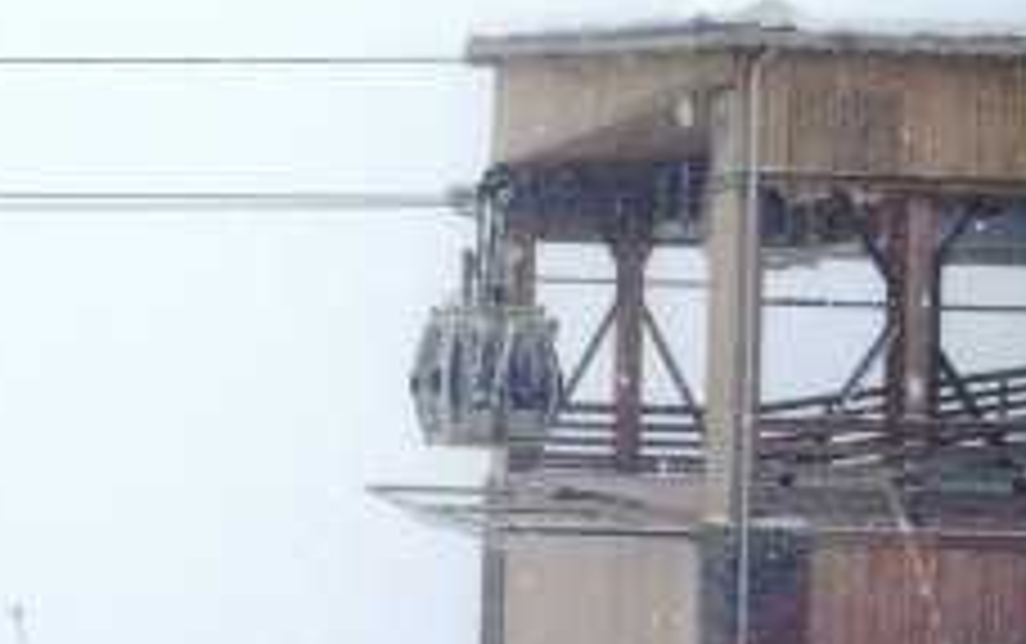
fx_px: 2183
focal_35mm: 78
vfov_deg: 16.8
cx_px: 76
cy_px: 324
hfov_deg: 25.5
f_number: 2.4
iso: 64
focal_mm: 4.28
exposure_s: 1/1577
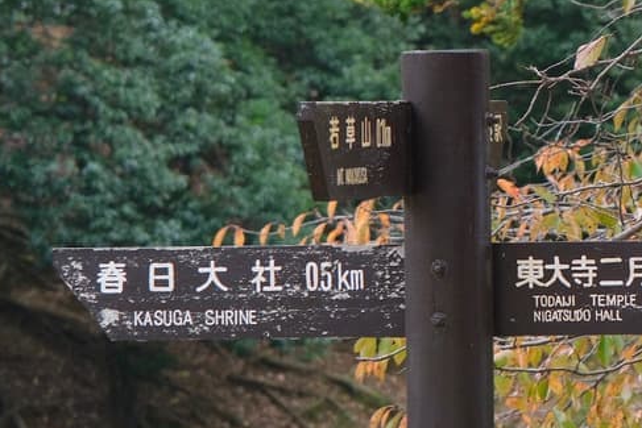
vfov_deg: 5.1
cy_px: -48
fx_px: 4834
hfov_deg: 7.5
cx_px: 715
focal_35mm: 271
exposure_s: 1/200
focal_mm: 80
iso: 800
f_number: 5
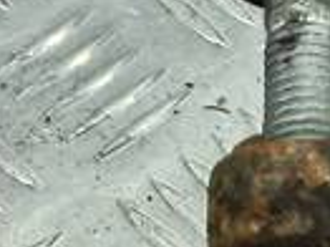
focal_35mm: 196
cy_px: 187
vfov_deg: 7.6
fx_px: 1867
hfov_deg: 9.2
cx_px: 738
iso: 64
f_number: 1.8
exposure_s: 1/50
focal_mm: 4.6
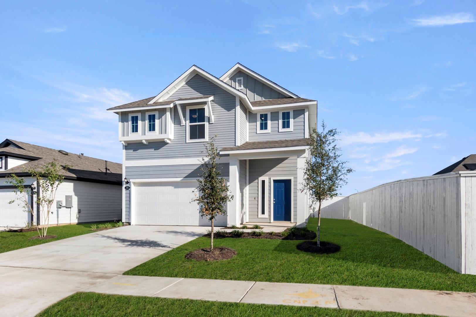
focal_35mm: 21
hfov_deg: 81.2
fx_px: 277
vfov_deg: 59.4
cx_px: 238
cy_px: 158
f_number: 8
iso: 400
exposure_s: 1/2500
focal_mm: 14
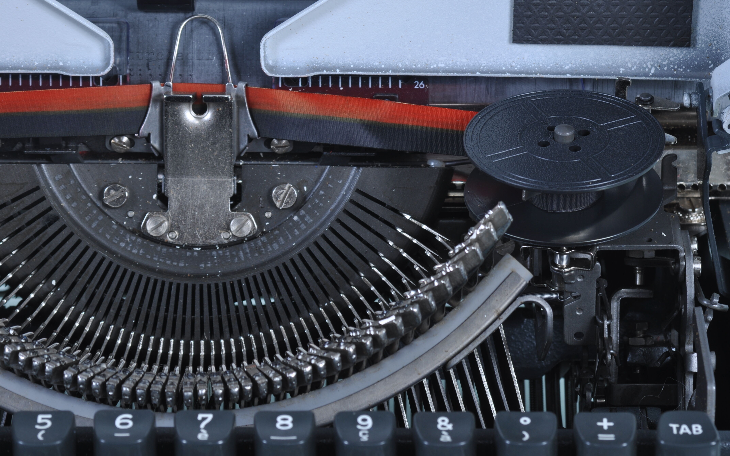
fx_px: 3193
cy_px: 215
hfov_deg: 13.0
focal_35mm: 161
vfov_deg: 8.2
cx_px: 365
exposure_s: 1/160
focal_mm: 105
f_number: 16
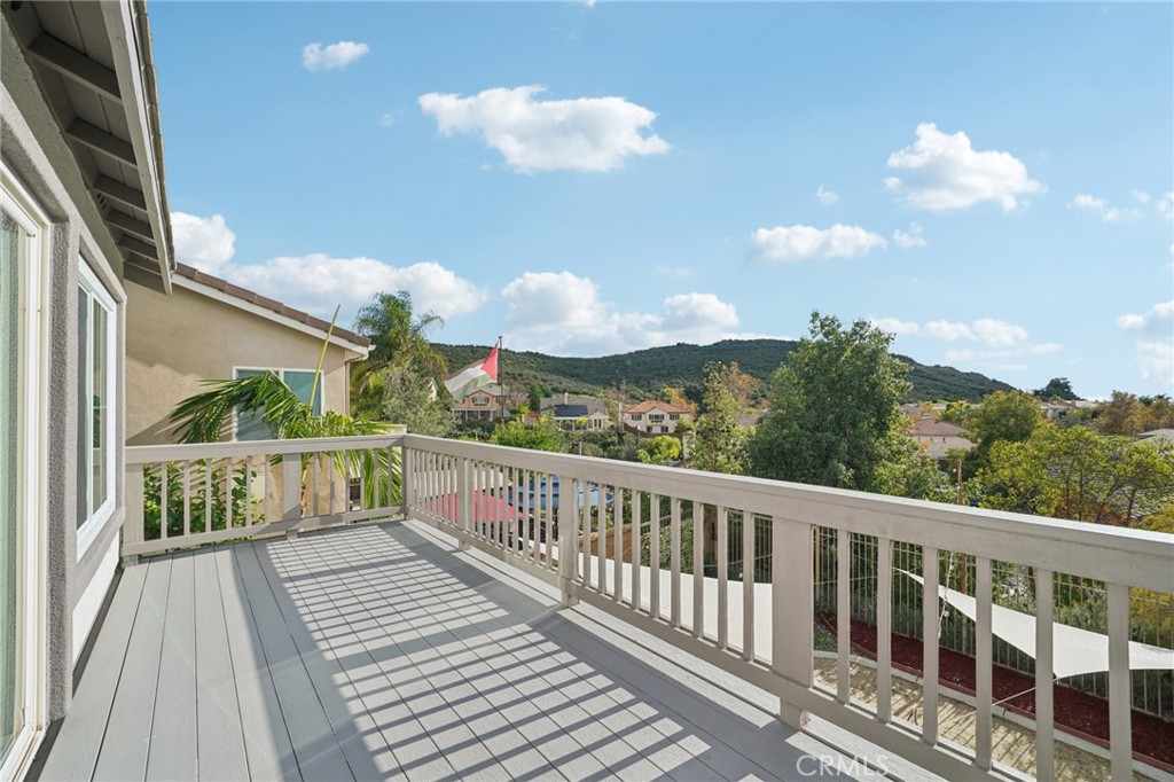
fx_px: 456
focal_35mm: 14
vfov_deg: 81.2
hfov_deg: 104.3
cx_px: 587
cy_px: 391
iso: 100
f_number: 8
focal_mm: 14
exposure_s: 1/250
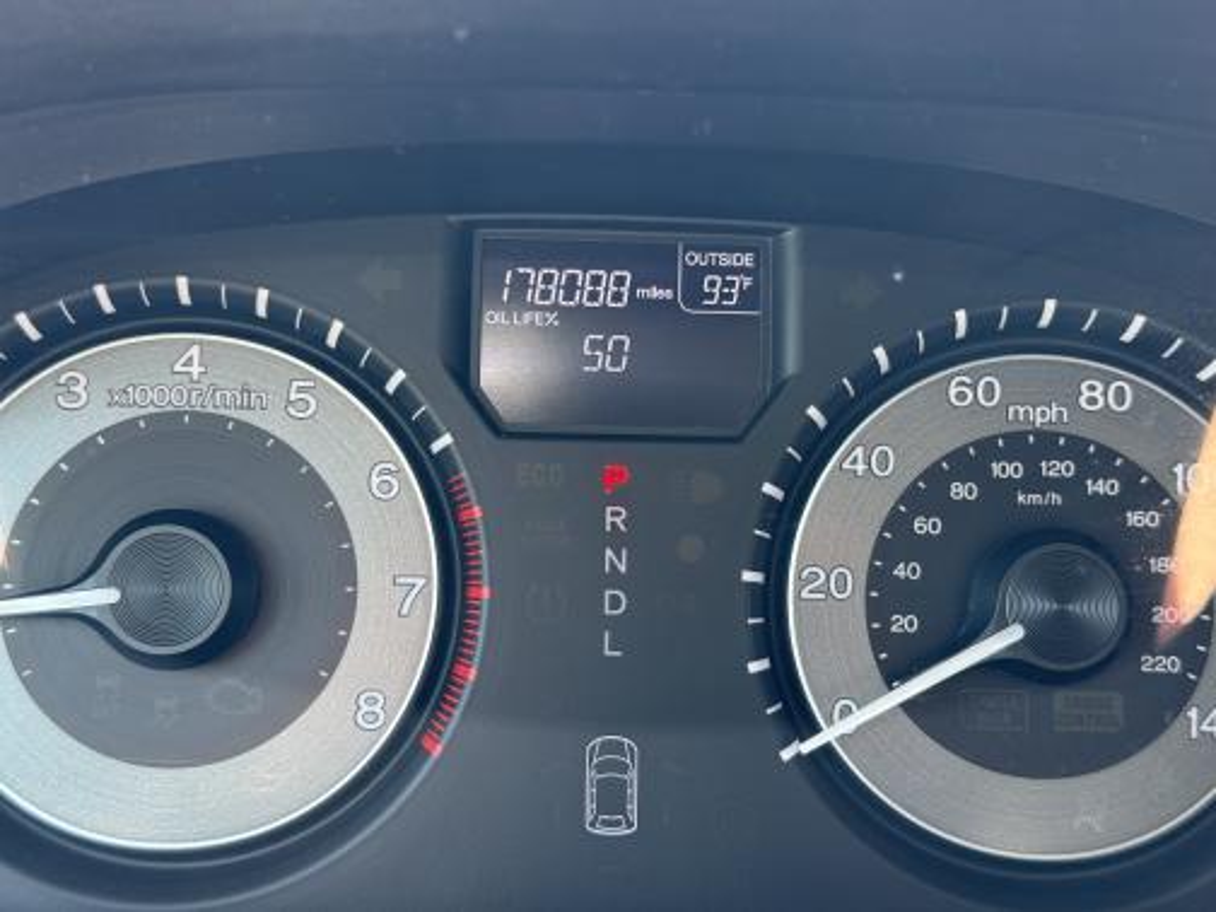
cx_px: 608
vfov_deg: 30.3
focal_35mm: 48
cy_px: 456
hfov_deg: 39.7
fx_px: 1686
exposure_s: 1/84
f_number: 1.78
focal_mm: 6.76
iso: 100
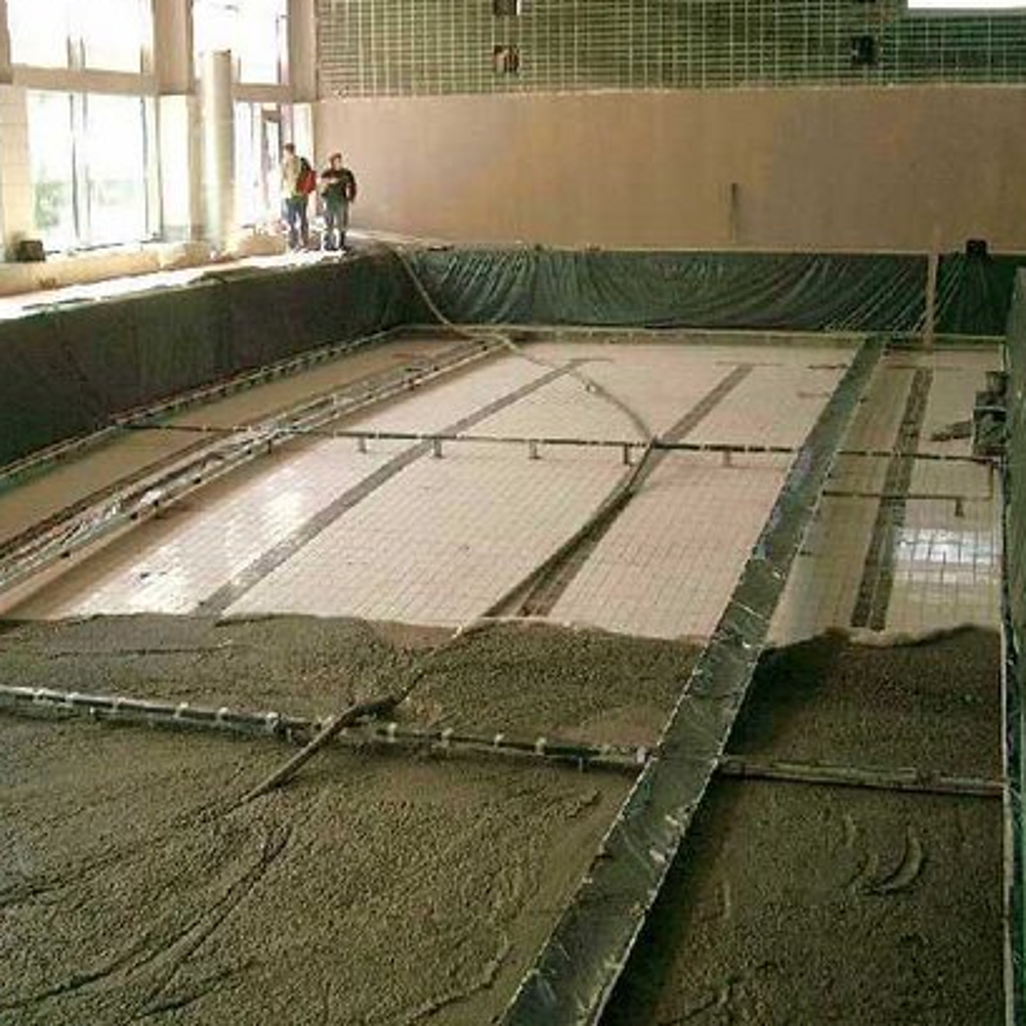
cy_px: 507
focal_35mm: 48
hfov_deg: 35.3
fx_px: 1610
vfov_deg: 35.4
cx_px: 442
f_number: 2.6
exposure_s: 1/160
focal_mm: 7.6
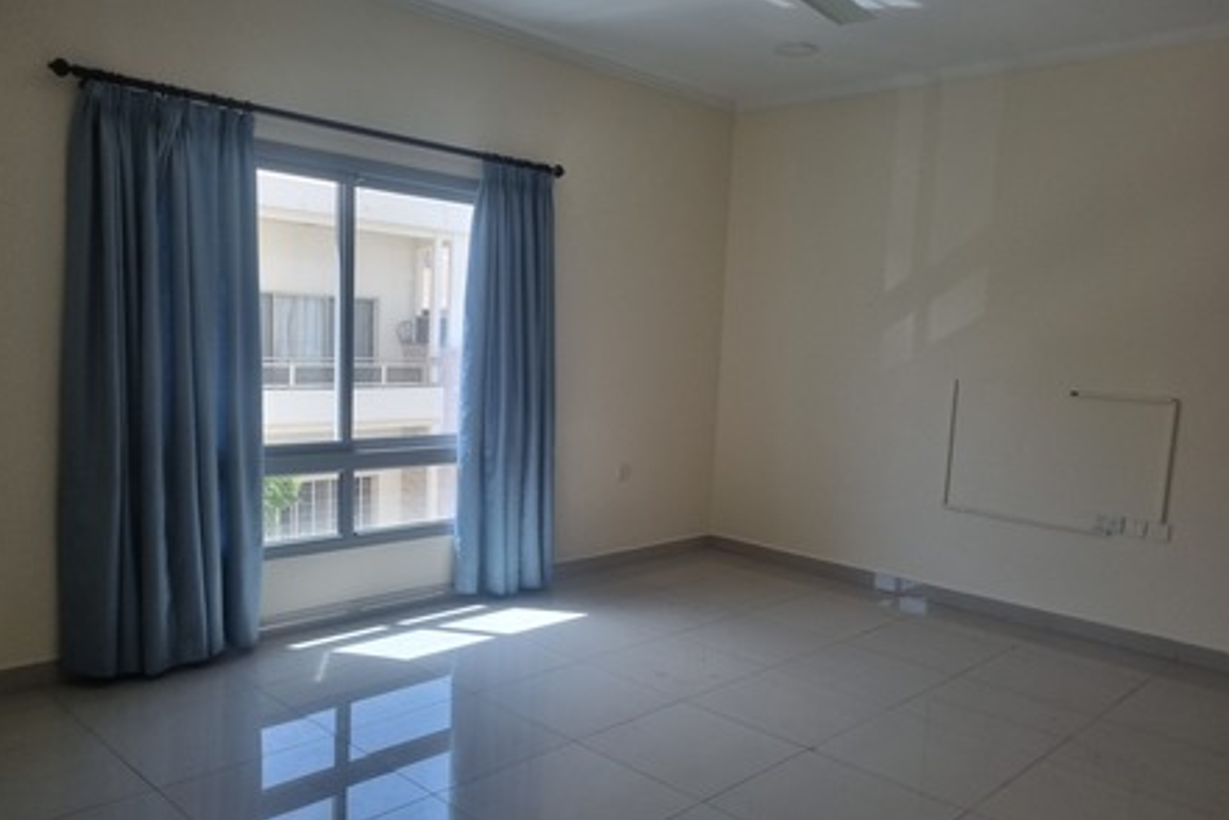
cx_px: 623
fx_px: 956
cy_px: 434
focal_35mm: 28
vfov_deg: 46.4
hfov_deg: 65.5
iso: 50
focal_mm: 5.4
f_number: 1.8
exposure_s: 1/143
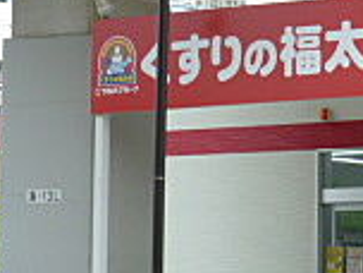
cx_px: 621
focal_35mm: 198
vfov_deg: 7.5
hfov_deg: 9.6
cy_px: 24
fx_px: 2076
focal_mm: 8.3
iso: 80
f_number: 3.9
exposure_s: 1/200
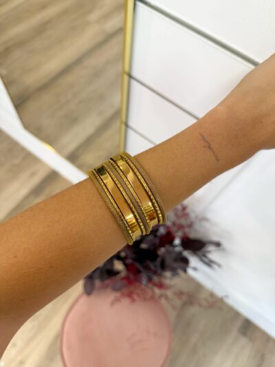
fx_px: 254
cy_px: 184
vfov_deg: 71.6
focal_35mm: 24
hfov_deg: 56.8
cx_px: 138
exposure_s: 1/100
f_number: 1.78
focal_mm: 6.76
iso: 160
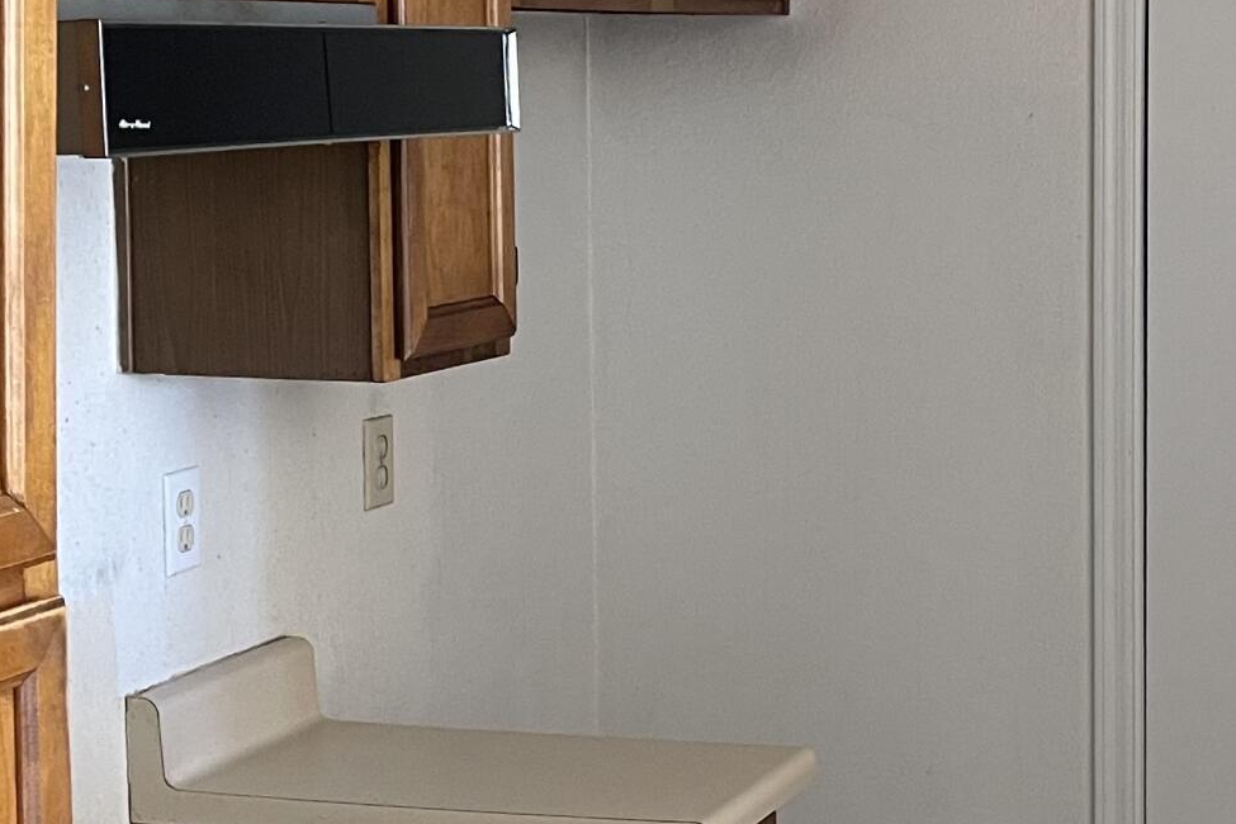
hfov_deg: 24.5
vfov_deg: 17.1
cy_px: 354
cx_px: 1145
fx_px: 2746
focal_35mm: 80
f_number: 1.6
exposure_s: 1/60
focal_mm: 5.1
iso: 320
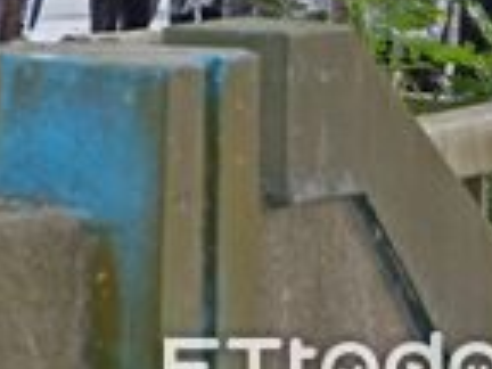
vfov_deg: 8.6
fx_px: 2388
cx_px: -239
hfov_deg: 11.3
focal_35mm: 168
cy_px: -246
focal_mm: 42
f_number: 4.5
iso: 125
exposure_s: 1/125
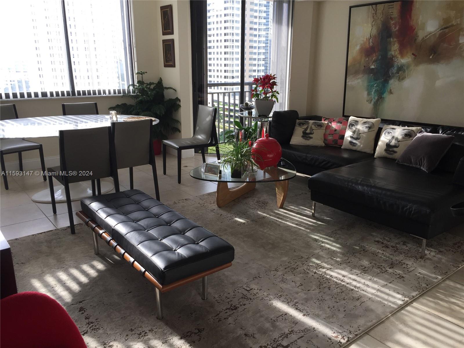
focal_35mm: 29
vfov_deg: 48.2
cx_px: 232
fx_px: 389
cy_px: 174
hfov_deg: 61.7
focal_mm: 4.15
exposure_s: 1/120
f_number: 2.2
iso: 50
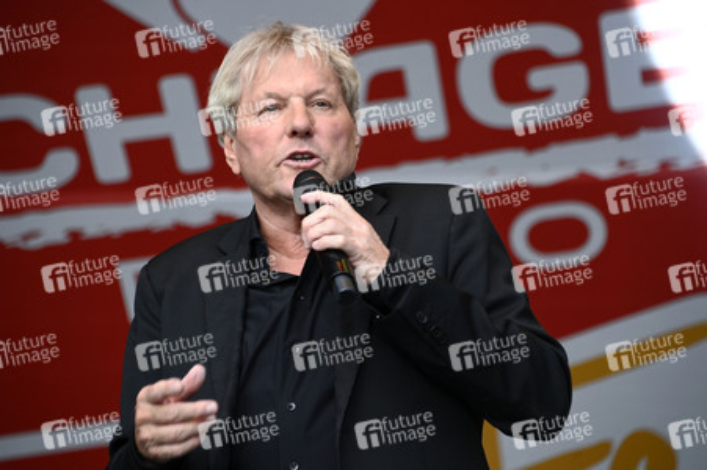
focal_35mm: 190
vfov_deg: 7.2
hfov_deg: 10.8
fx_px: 3729
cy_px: 235
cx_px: 354
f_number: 5.6
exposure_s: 1/200
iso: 800
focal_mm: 190
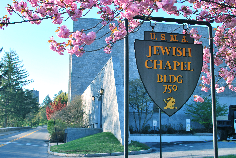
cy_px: 79
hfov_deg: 37.8
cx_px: 118
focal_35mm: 52
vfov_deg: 25.8
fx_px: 345
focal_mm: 35
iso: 110
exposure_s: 1/125
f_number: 5.6
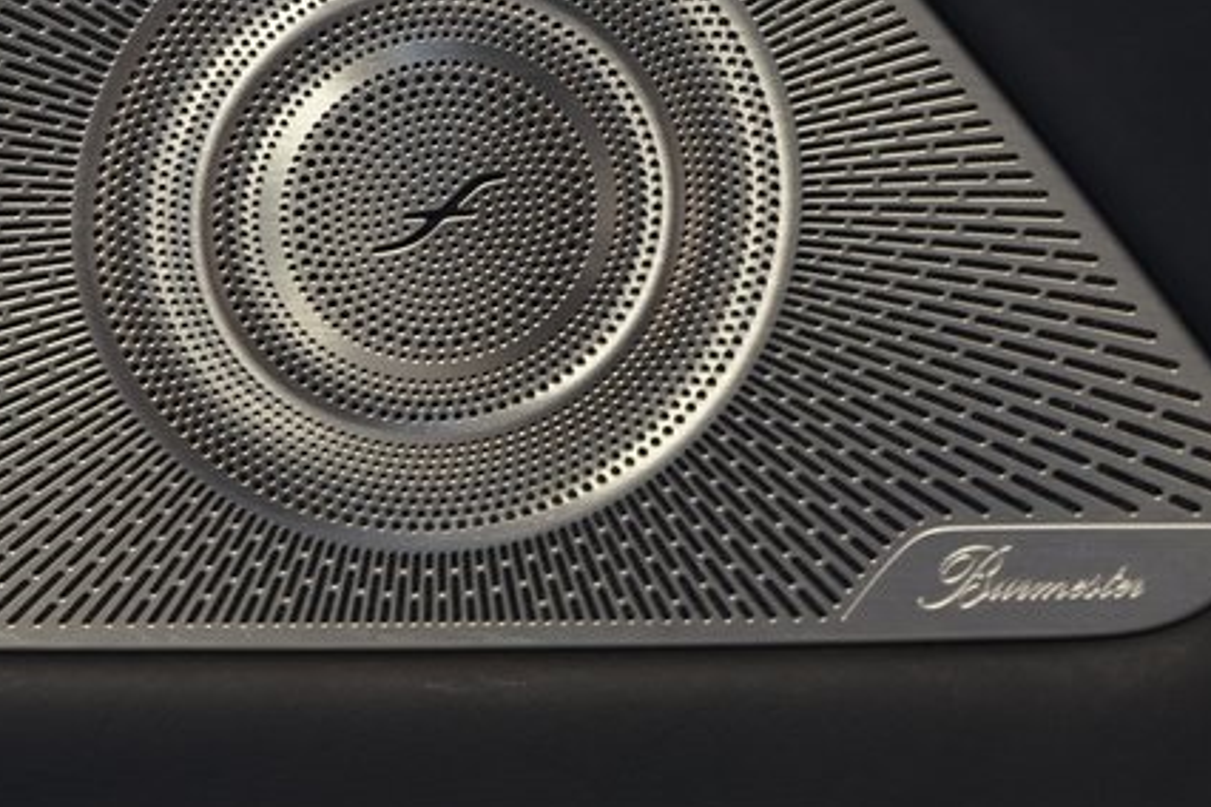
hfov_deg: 16.4
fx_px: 4205
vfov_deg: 10.9
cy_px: 226
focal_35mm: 125
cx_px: 412
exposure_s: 1/40
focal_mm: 52
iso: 1000
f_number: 8
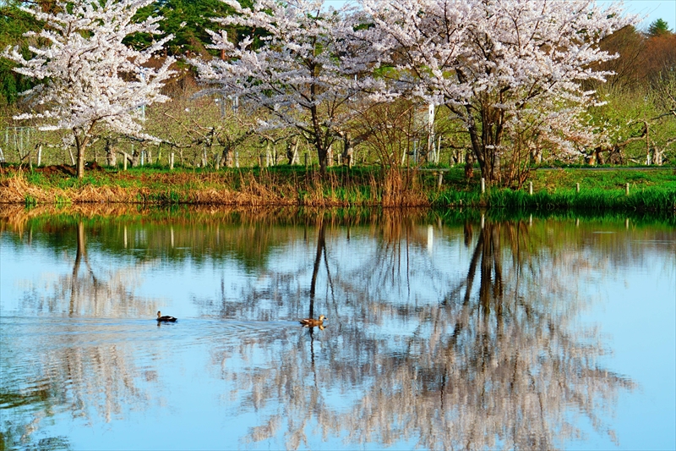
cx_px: 338
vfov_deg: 9.1
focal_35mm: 152
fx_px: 2844
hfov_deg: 13.6
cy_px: 226
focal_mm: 101
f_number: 7.1
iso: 100
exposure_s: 1/250
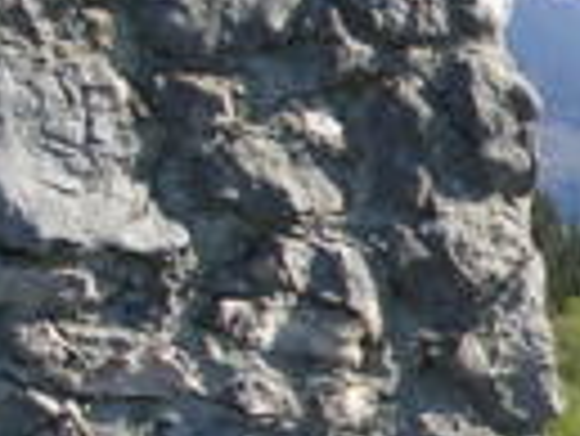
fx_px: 4796
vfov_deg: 5.2
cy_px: 423
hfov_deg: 6.7
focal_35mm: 286
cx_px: 1162
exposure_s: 1/470
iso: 100
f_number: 3.5
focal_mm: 9.6
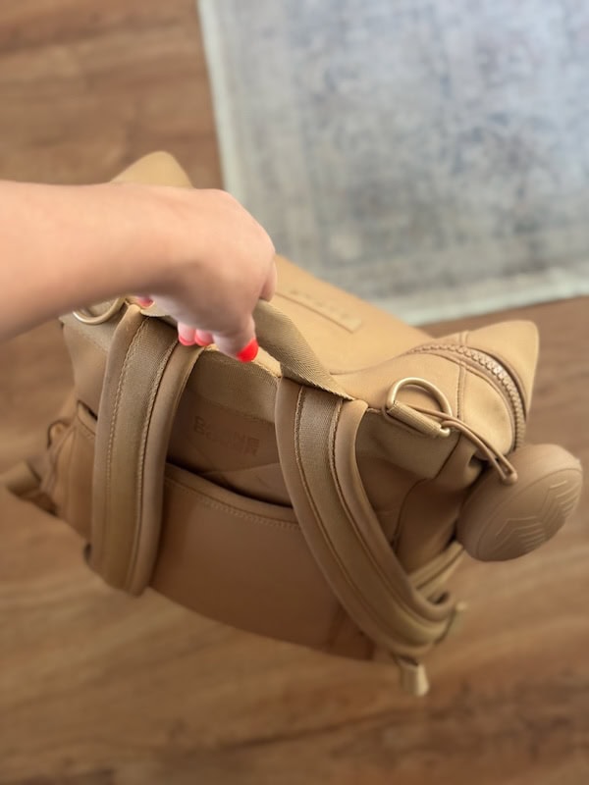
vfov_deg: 39.7
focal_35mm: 48
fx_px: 1089
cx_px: 294
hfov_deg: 30.3
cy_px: 392
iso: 320
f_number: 1.8
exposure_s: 1/40
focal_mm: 6.8
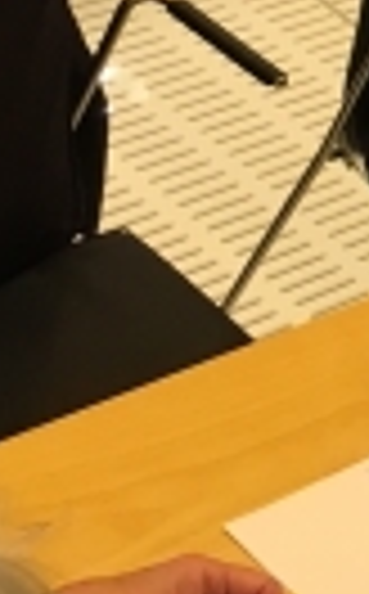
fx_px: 2505
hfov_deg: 7.6
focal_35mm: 155
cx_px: 1015
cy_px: 43
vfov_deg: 13.4
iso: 50
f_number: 2.2
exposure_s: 1/33
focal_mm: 4.15
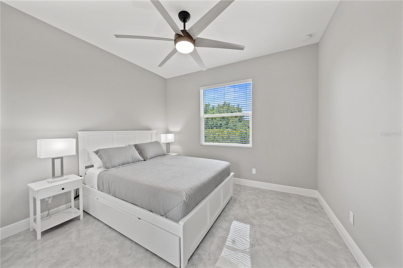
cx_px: 202
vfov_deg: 90.0
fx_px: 134
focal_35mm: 12
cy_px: 134
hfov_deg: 112.6
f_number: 7.1
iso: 50
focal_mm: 12
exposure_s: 1/2
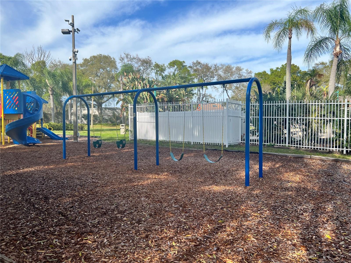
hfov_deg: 67.3
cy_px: 132
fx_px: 264
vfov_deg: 53.1
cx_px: 176
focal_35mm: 26
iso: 50
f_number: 1.5
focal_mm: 5.7
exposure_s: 1/2841
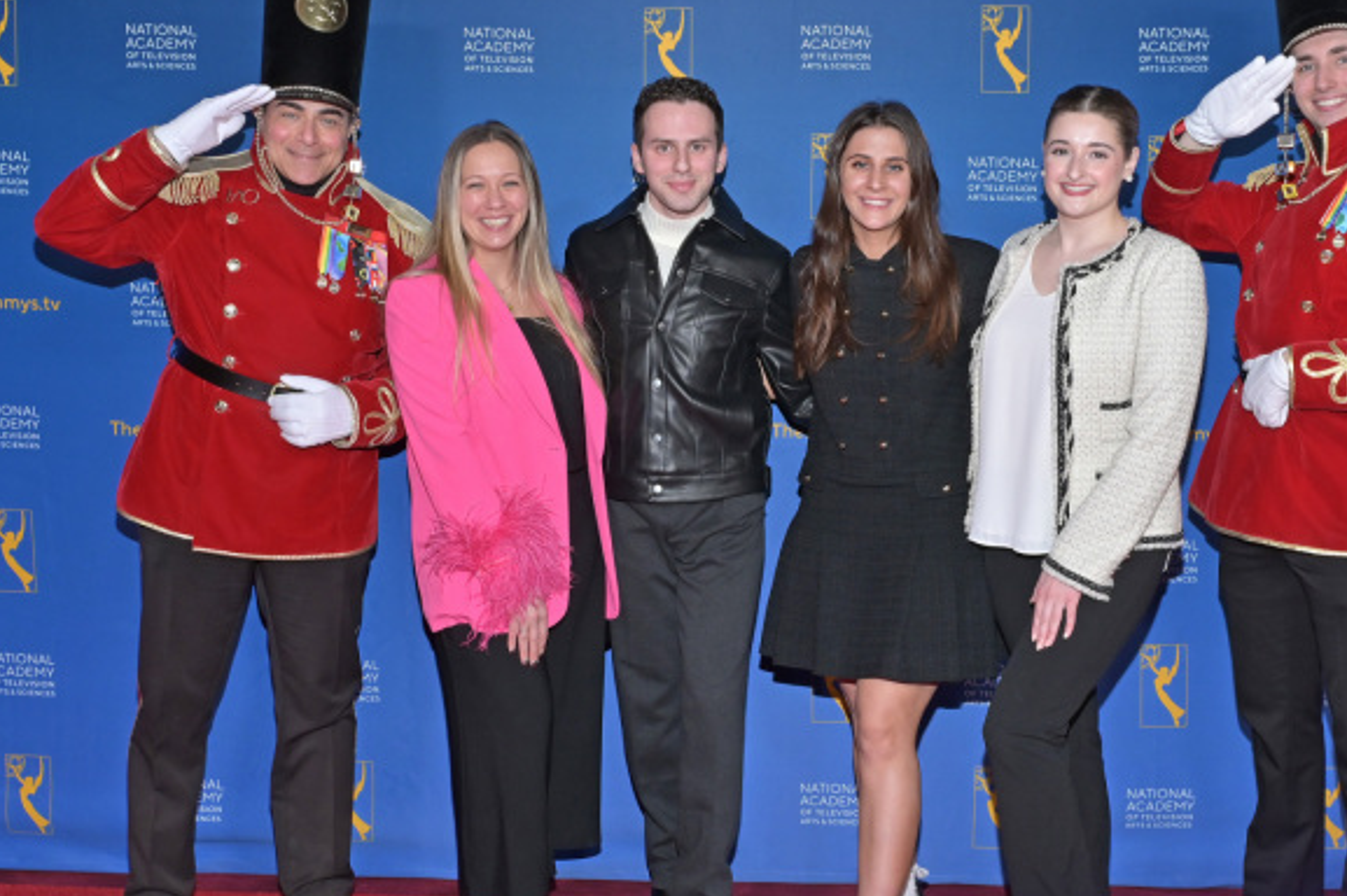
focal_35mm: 43
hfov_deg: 45.3
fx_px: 1608
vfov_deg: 31.1
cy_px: 478
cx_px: 780
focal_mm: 31
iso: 1000
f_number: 10
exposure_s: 1/125
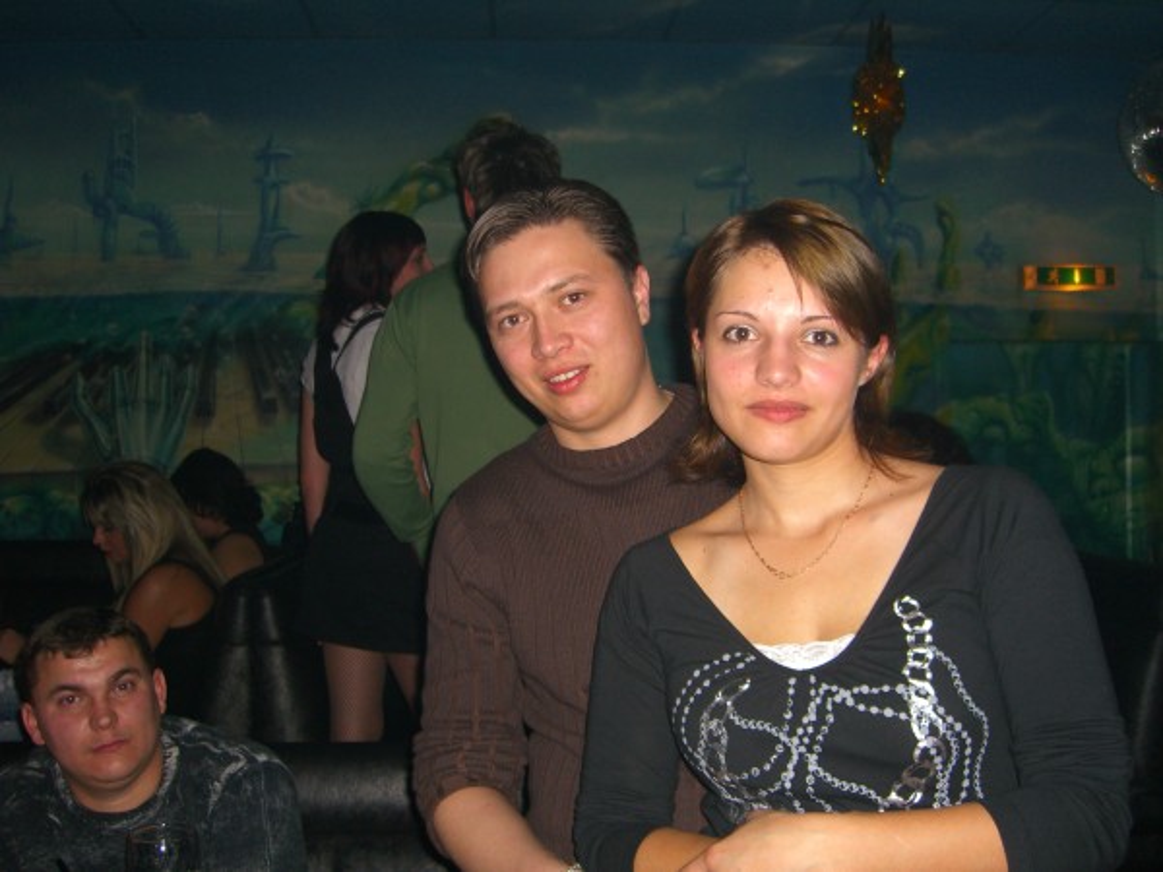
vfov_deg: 37.7
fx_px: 1277
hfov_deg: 49.0
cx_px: 582
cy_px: 436
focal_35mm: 38
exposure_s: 1/60
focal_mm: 7.9
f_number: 2.8
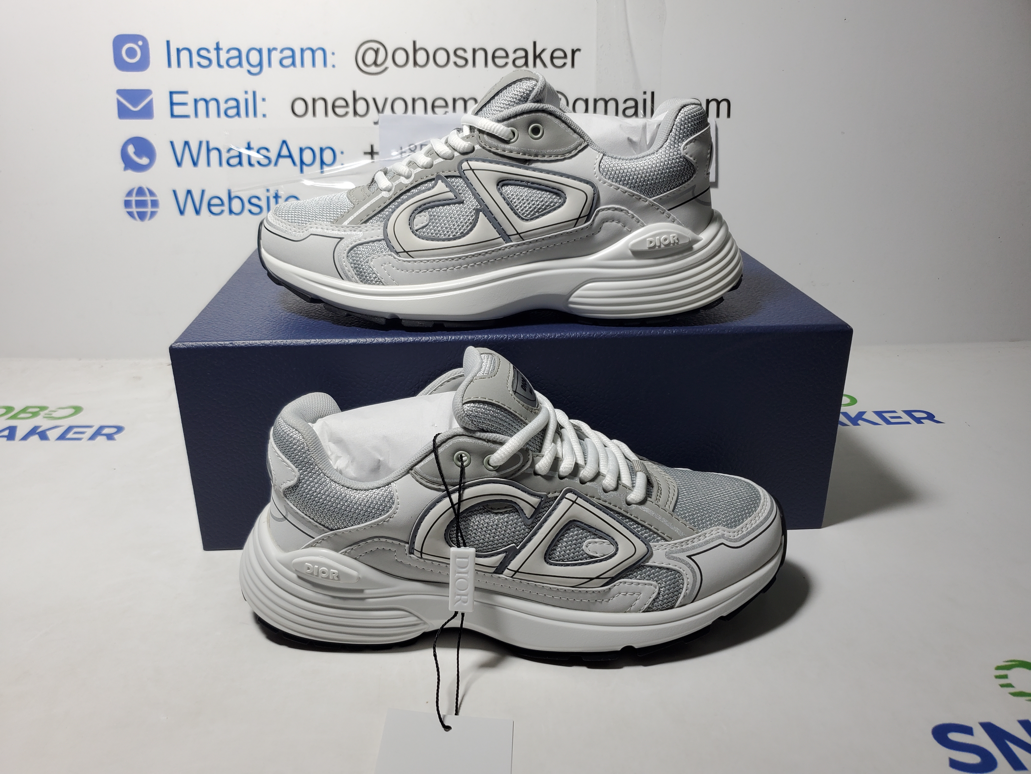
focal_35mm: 26
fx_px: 774
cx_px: 516
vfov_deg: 53.1
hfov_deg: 67.3
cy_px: 387
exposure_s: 1/446
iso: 50
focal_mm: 4.3
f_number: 1.5
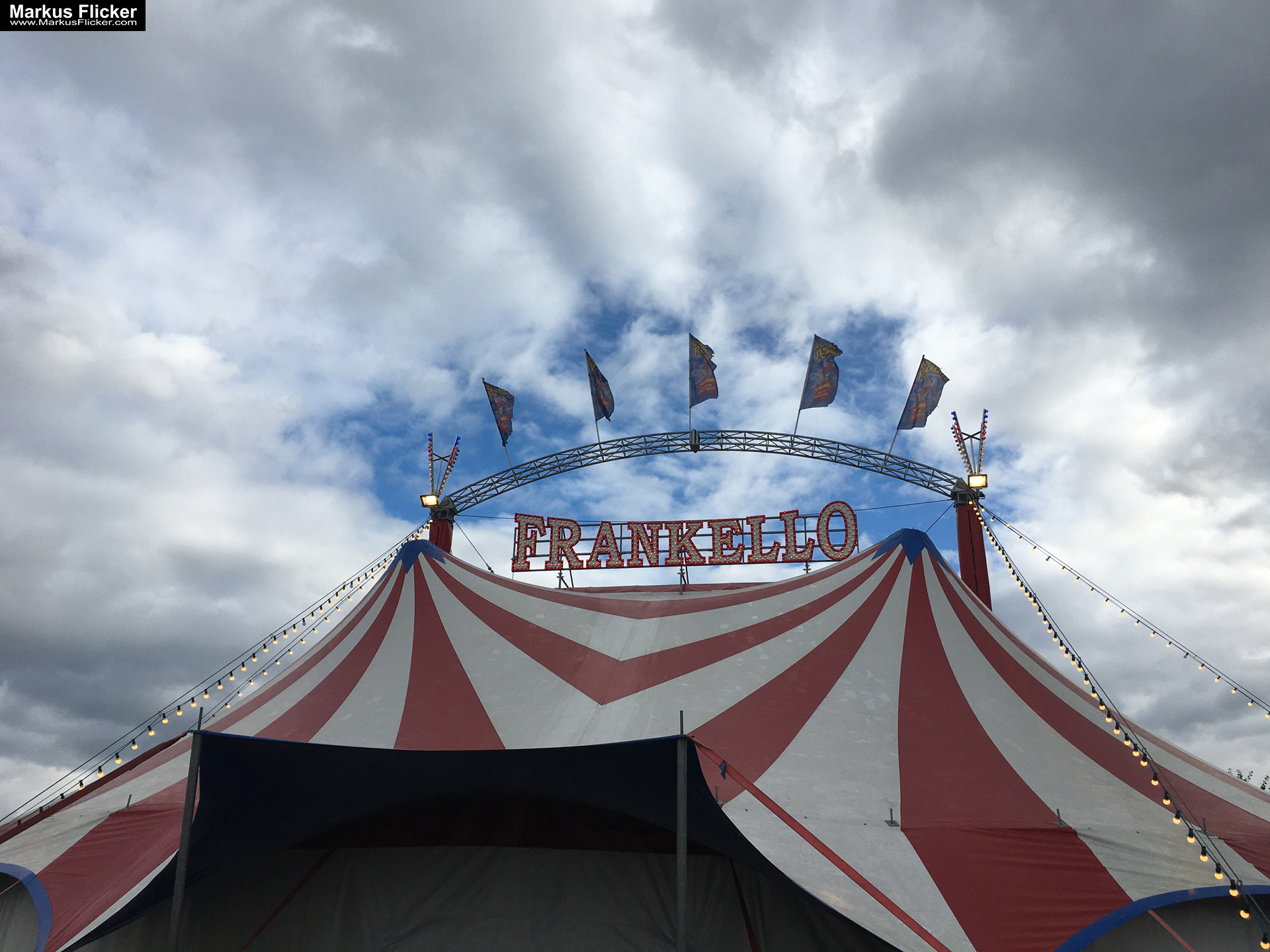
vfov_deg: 48.2
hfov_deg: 61.7
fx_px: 1064
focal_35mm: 29
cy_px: 476
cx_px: 635
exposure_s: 1/2198
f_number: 2.2
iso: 25
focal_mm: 4.15
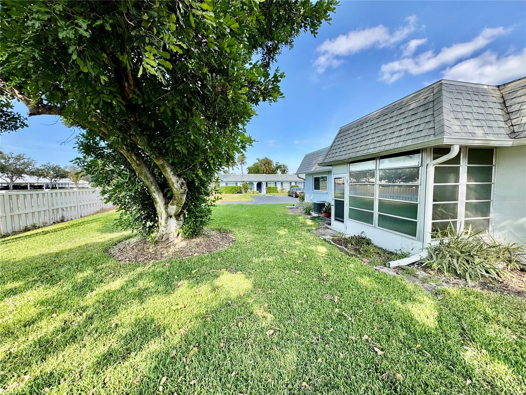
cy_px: 198
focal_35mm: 14
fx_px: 213
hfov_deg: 102.1
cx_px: 263
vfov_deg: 85.7
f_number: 2.2
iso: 40
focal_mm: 2.22
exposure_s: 1/476
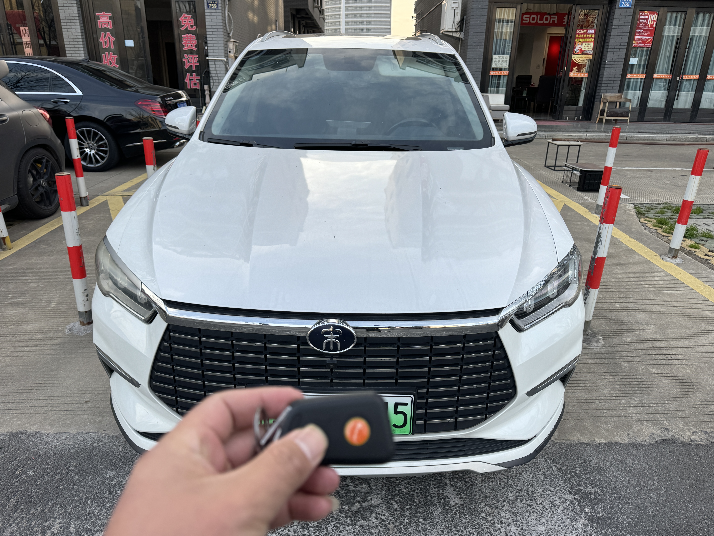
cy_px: 268
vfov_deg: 56.8
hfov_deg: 71.6
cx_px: 357
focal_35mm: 24
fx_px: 495
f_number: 1.78
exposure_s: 1/756
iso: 80
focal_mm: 6.86
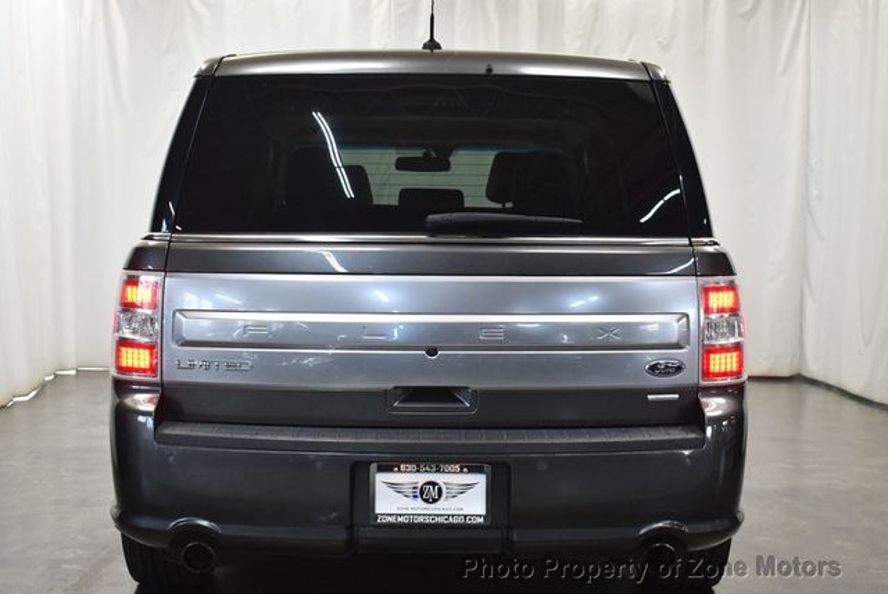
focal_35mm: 60
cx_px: 444
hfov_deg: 33.4
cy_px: 297
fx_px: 1481
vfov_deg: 22.7
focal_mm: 30
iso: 1250
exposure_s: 1/125
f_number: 4.2
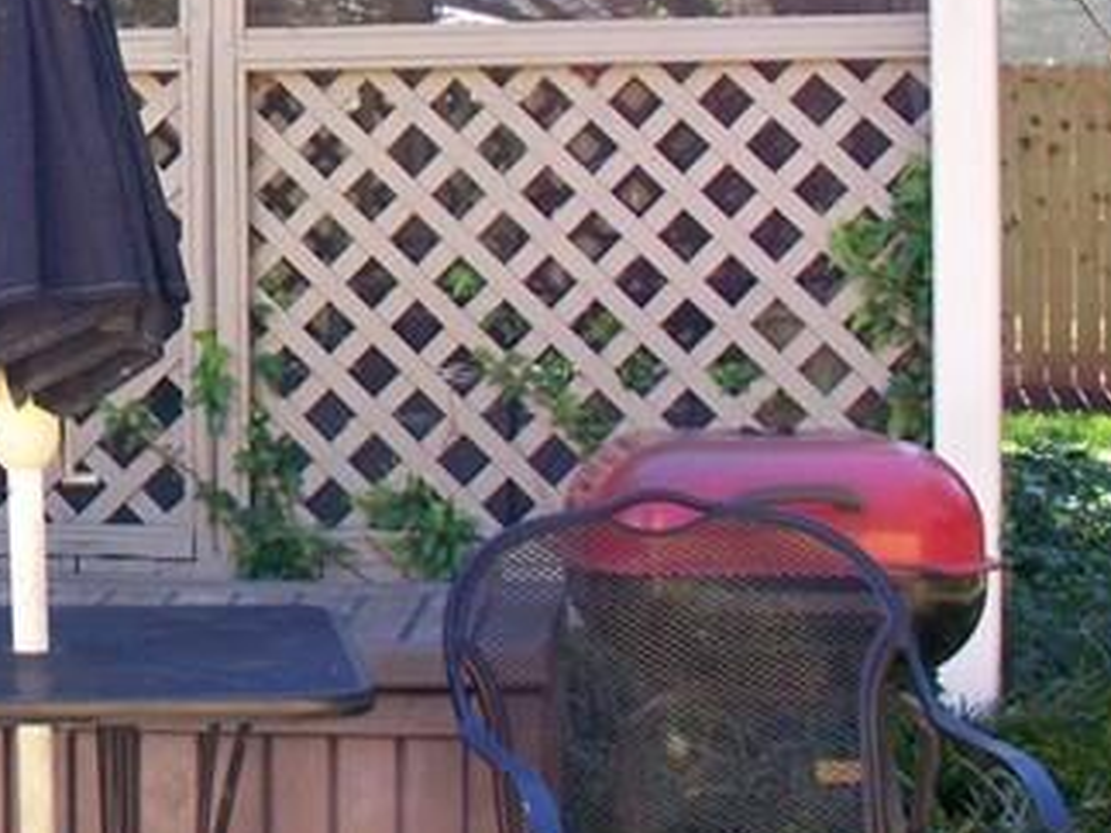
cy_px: 0
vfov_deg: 13.2
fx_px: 3561
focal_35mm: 111
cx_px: -323
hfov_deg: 16.8
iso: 100
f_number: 2.8
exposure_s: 1/200
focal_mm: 7.54
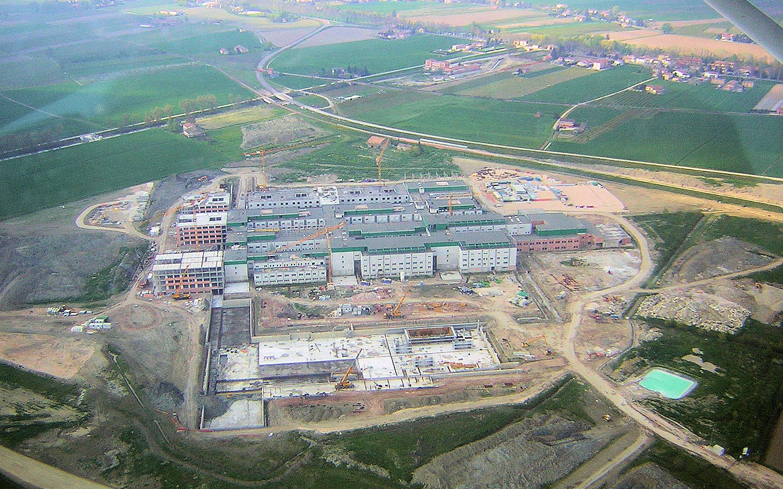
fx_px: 832
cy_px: 290
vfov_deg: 32.7
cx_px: 386
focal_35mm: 39
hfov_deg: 50.4
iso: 50
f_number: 2.6
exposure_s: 1/314
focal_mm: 4.7
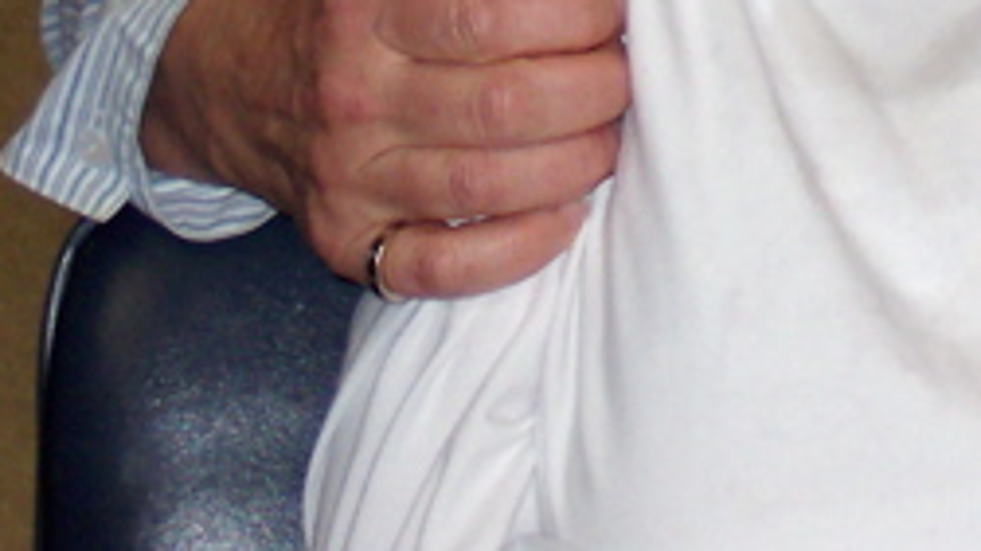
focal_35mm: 358
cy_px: -696
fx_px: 9309
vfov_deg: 3.4
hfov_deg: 6.0
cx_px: 918
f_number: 4.8
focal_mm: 20
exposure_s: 1/125
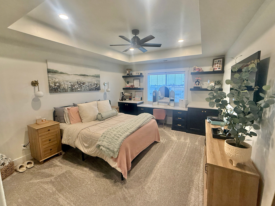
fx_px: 119
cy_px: 100
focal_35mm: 15
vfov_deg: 81.7
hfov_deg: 98.1
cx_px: 142
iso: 200
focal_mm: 2.22
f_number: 2.2
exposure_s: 1/120
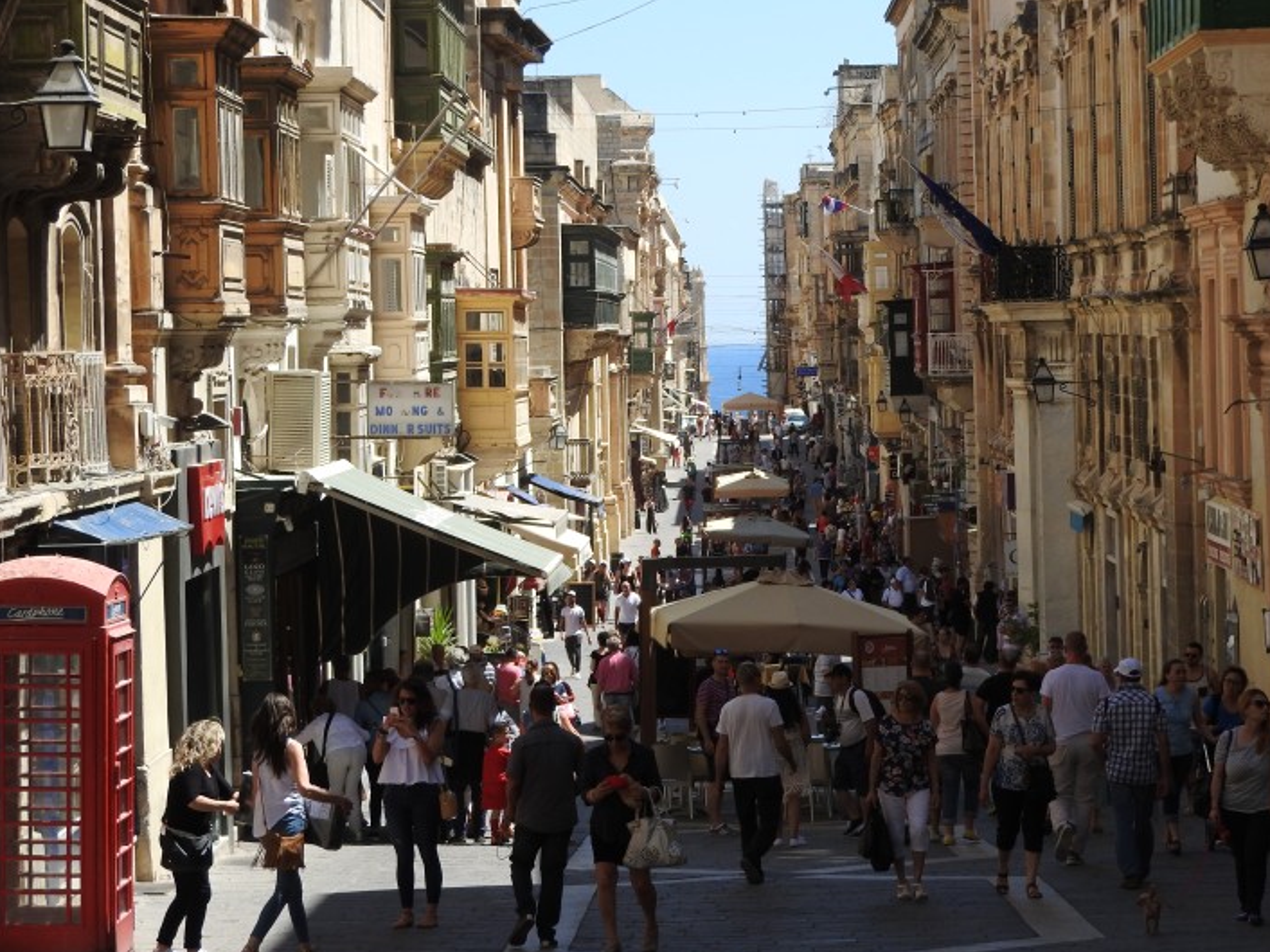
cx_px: 714
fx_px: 4364
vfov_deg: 12.4
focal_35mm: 119
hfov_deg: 16.6
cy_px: 468
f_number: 4.8
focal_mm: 18.8
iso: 100
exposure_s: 1/500
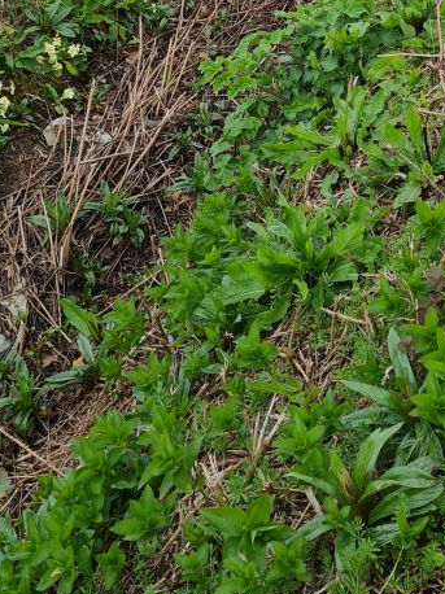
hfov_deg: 20.0
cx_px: 403
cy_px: -91
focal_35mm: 72
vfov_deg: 24.8
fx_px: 1235
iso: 50
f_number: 1.8
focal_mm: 5.4
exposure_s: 1/730
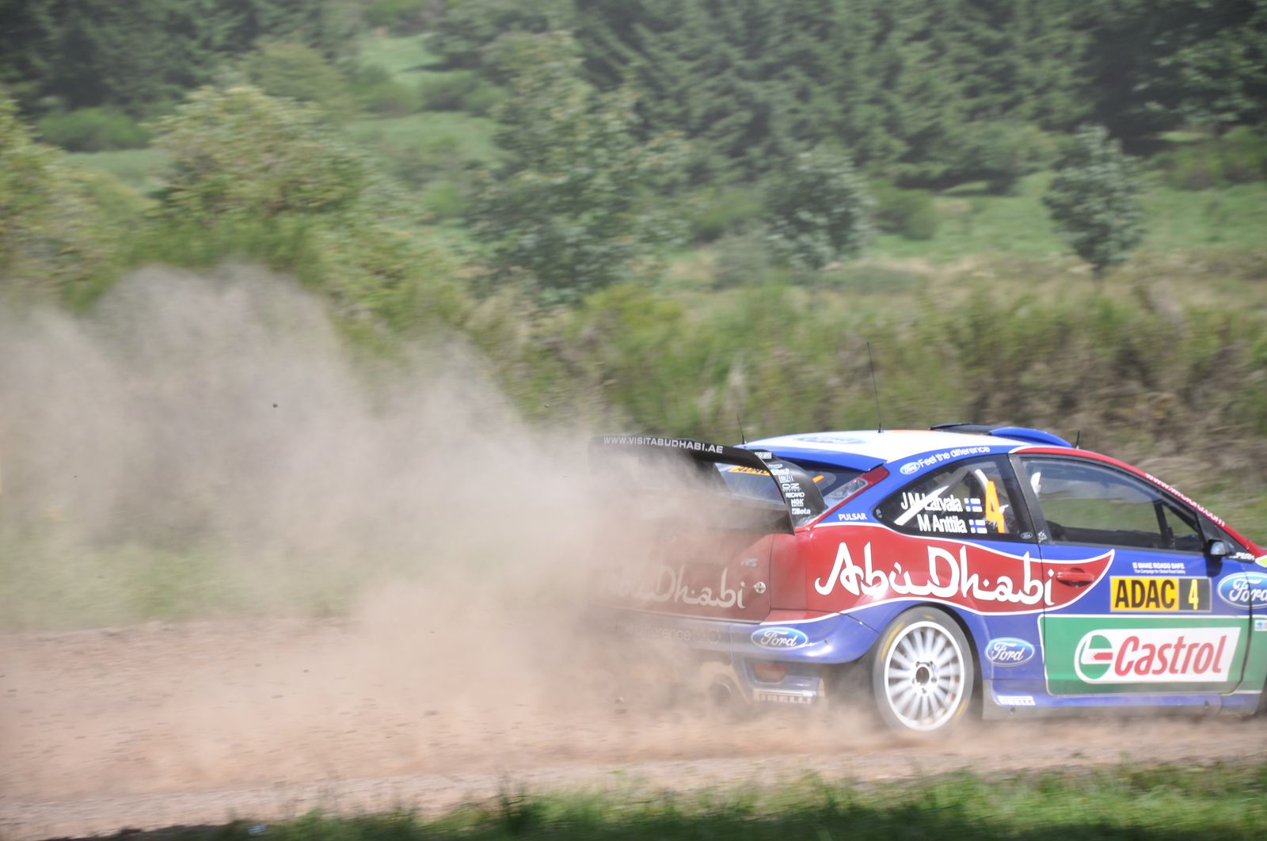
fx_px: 5535
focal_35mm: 158
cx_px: 634
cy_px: 420
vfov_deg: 8.7
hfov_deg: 13.1
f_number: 5.6
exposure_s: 1/500
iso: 200
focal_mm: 105
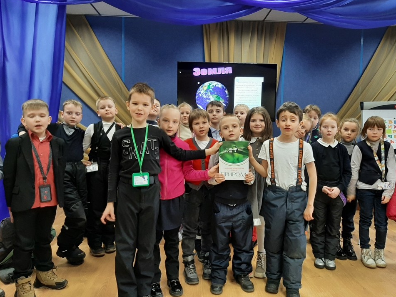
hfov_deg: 63.4
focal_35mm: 28
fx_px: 320
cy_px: 143
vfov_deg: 49.7
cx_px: 212
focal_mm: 3.93
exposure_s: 1/50
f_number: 1.7
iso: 100
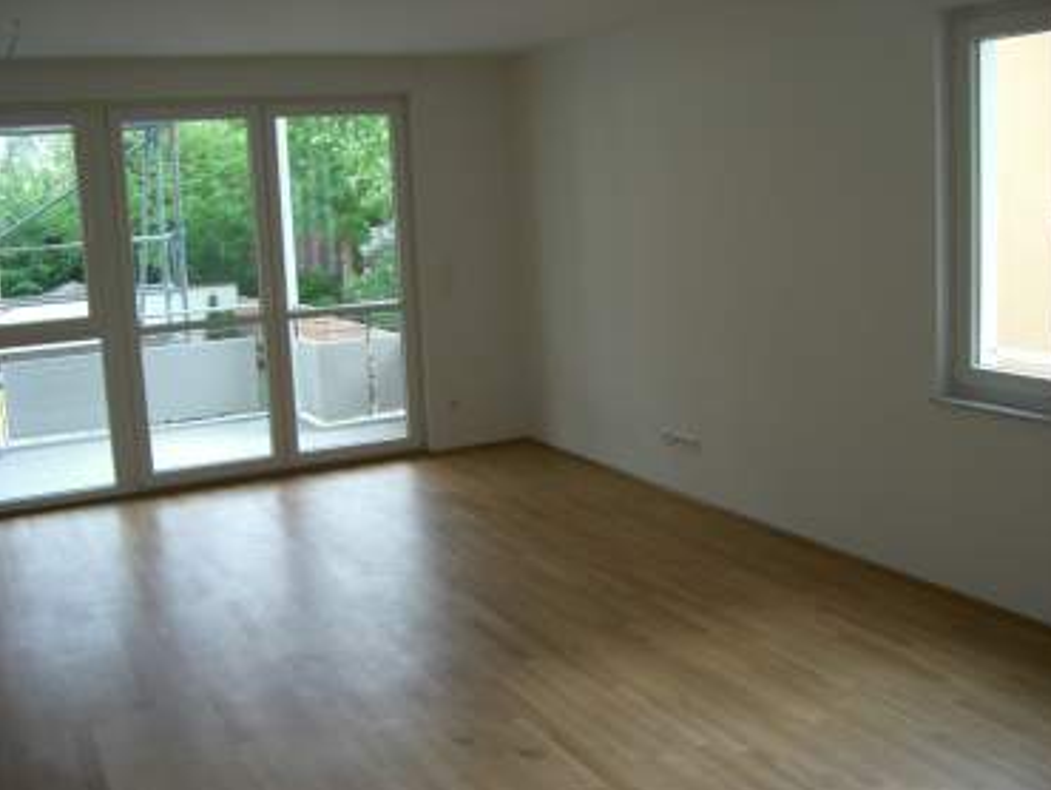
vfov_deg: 36.9
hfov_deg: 47.8
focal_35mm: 39
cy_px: 396
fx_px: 1185
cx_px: 537
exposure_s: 1/125
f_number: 2.7
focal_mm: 6.2
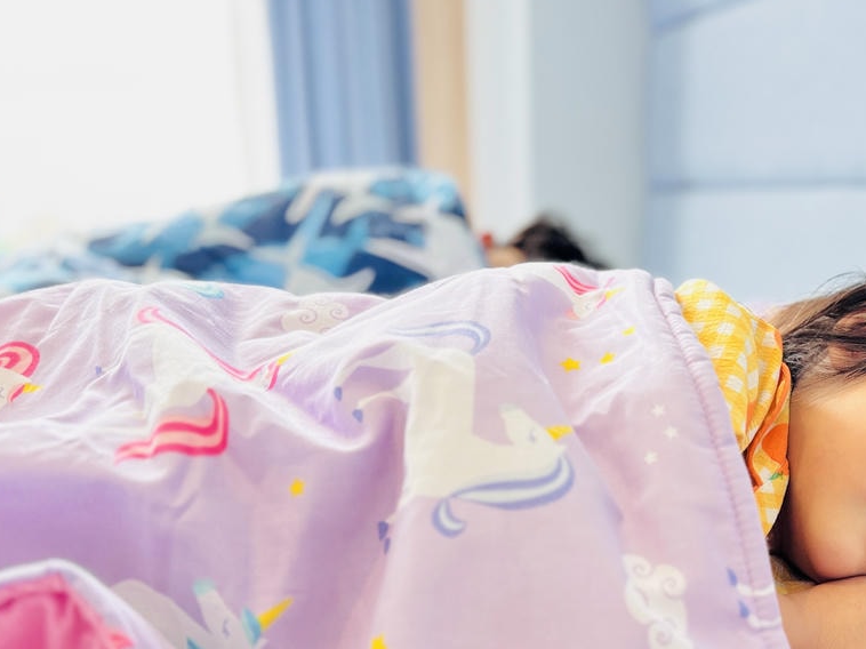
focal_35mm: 38
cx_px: 617
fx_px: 950
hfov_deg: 47.7
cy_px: 505
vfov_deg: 36.6
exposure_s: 1/121
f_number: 1.78
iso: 125
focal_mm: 6.76
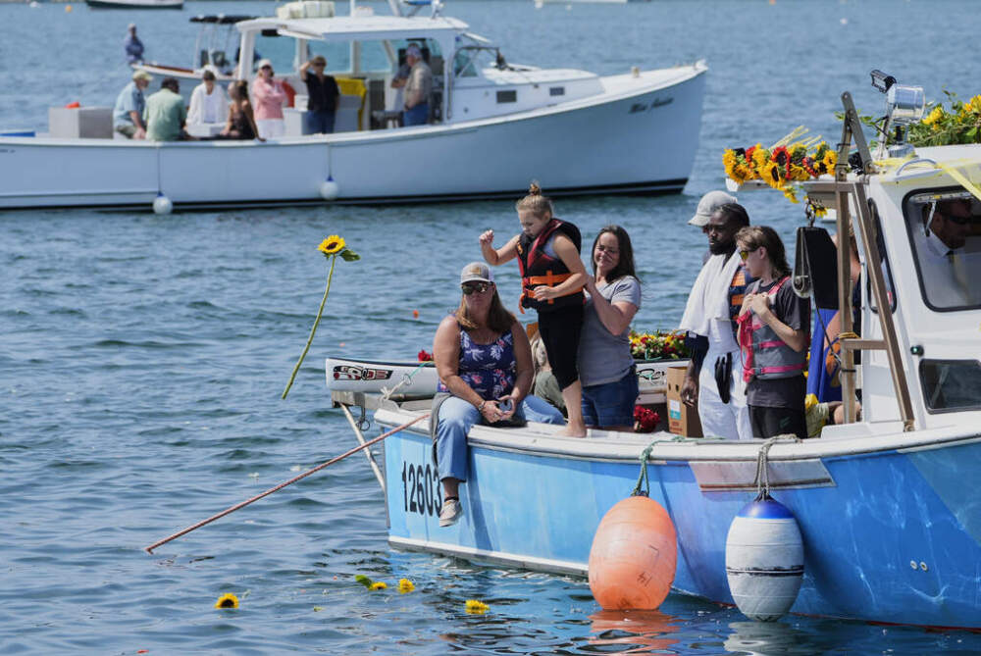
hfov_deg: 6.9
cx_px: 490
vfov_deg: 4.6
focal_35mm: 297
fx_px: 8101
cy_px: 328
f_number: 6.3
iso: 250
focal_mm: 198
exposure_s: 1/1000
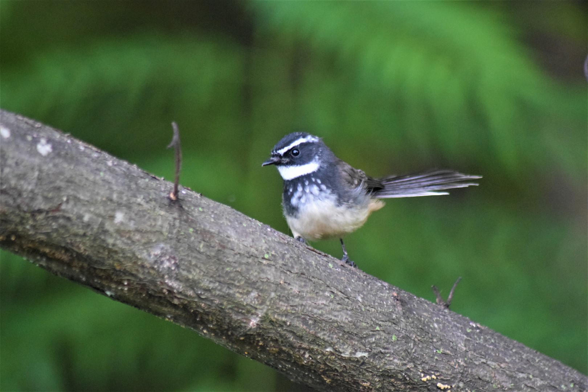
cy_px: 196
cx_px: 294
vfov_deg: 3.1
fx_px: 7349
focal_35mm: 450
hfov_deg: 4.6
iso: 6400
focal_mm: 300
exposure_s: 1/200
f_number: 5.6
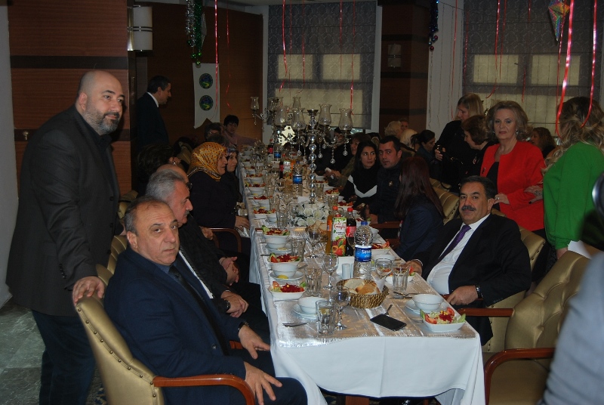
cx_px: 302
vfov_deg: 34.3
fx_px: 655
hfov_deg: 49.5
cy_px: 202
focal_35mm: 39
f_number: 4.2
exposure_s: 1/60
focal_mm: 26
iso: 200
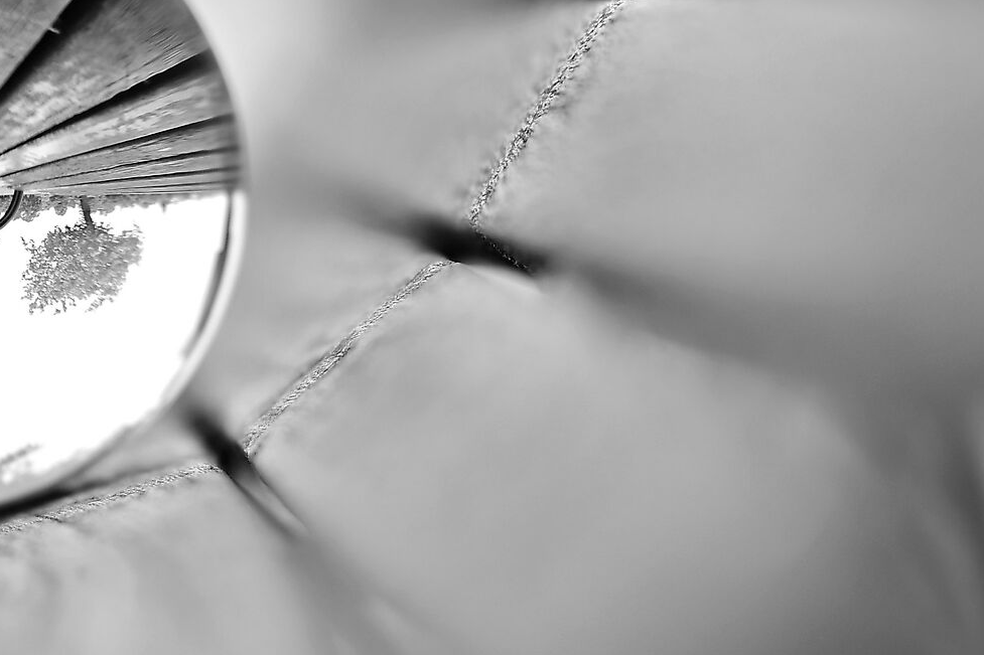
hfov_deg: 6.6
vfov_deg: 4.4
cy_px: 173
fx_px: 8526
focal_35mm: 312
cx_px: -135
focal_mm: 85
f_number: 1.8
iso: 100
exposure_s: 1/1600
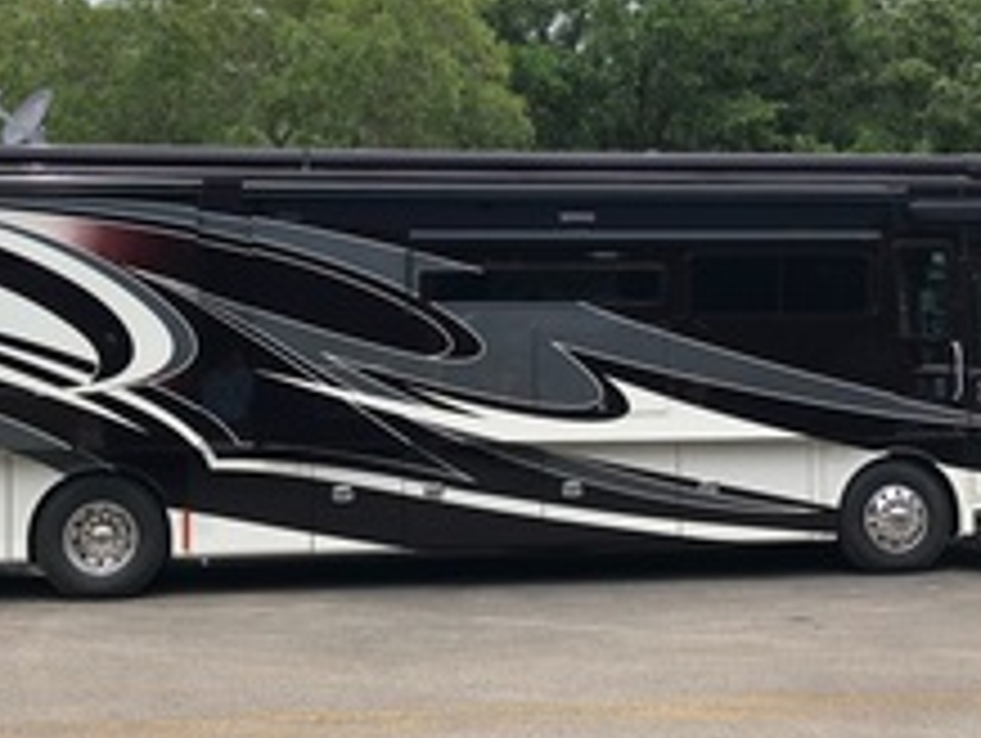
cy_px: 331
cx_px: 378
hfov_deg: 41.8
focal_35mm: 45
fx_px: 1277
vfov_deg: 32.2
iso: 20
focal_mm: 4
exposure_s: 1/1297
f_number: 1.8
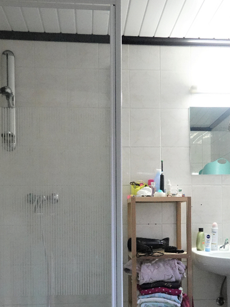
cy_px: 220
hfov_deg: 28.5
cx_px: 141
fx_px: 452
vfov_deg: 36.8
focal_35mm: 51
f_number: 4.5
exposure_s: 1/40
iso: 2500
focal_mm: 12.51
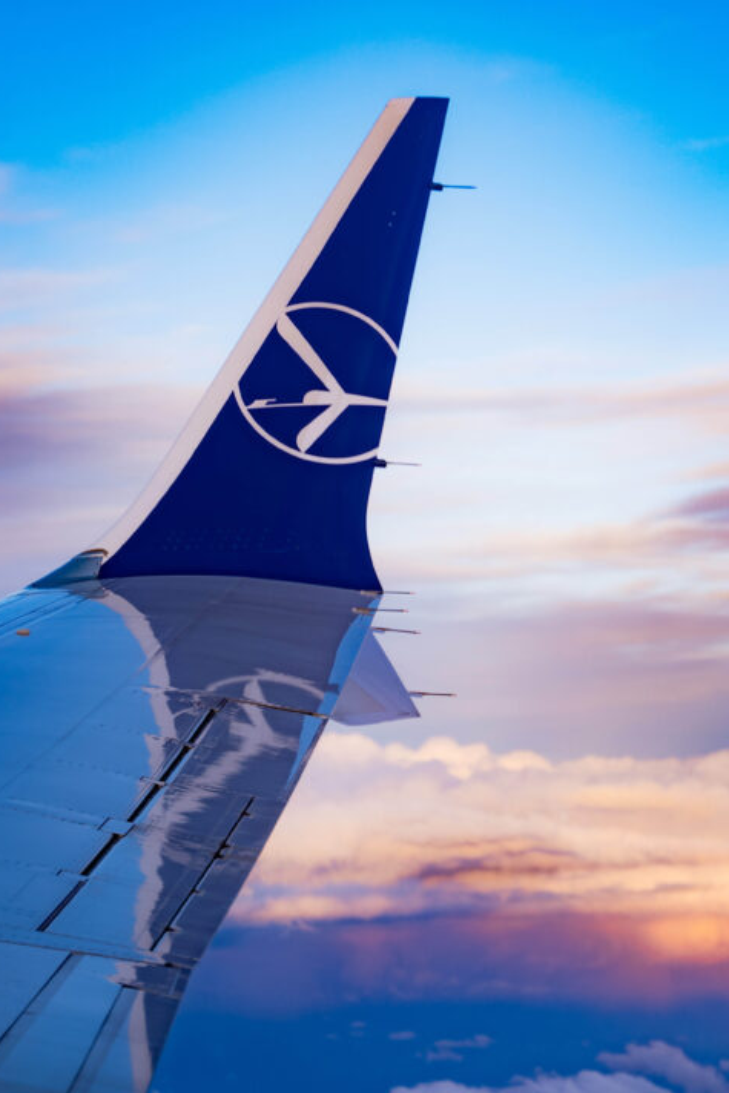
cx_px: 534
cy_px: 562
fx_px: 3491
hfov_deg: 11.9
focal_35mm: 115
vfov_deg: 17.8
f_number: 2.8
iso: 50
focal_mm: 70
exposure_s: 1/100
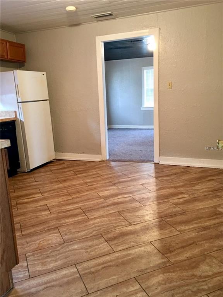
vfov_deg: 61.7
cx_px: 112
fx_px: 249
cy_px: 148
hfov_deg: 48.2
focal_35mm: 29
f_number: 2.2
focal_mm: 4.15
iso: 64
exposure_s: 1/4
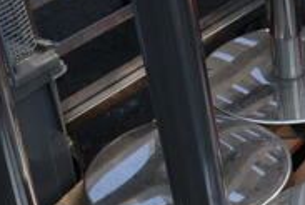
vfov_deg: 10.7
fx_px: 1059
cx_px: 418
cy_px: 298
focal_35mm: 125
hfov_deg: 15.4
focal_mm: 25
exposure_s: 1/200
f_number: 7.1
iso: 100
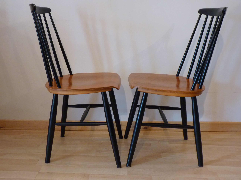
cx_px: 120
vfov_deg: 35.1
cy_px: 90
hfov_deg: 45.8
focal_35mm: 41
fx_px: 285
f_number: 3
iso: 400
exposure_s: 1/20
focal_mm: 7.3
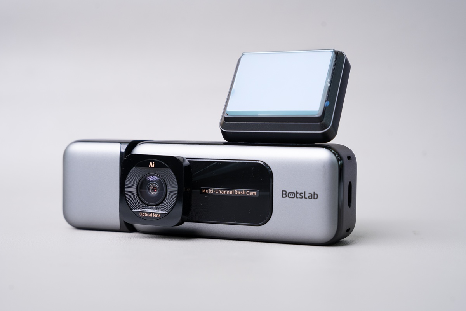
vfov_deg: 19.5
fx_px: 906
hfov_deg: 28.8
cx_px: 233
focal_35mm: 70
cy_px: 156
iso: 1000
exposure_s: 1/100
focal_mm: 70
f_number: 7.1
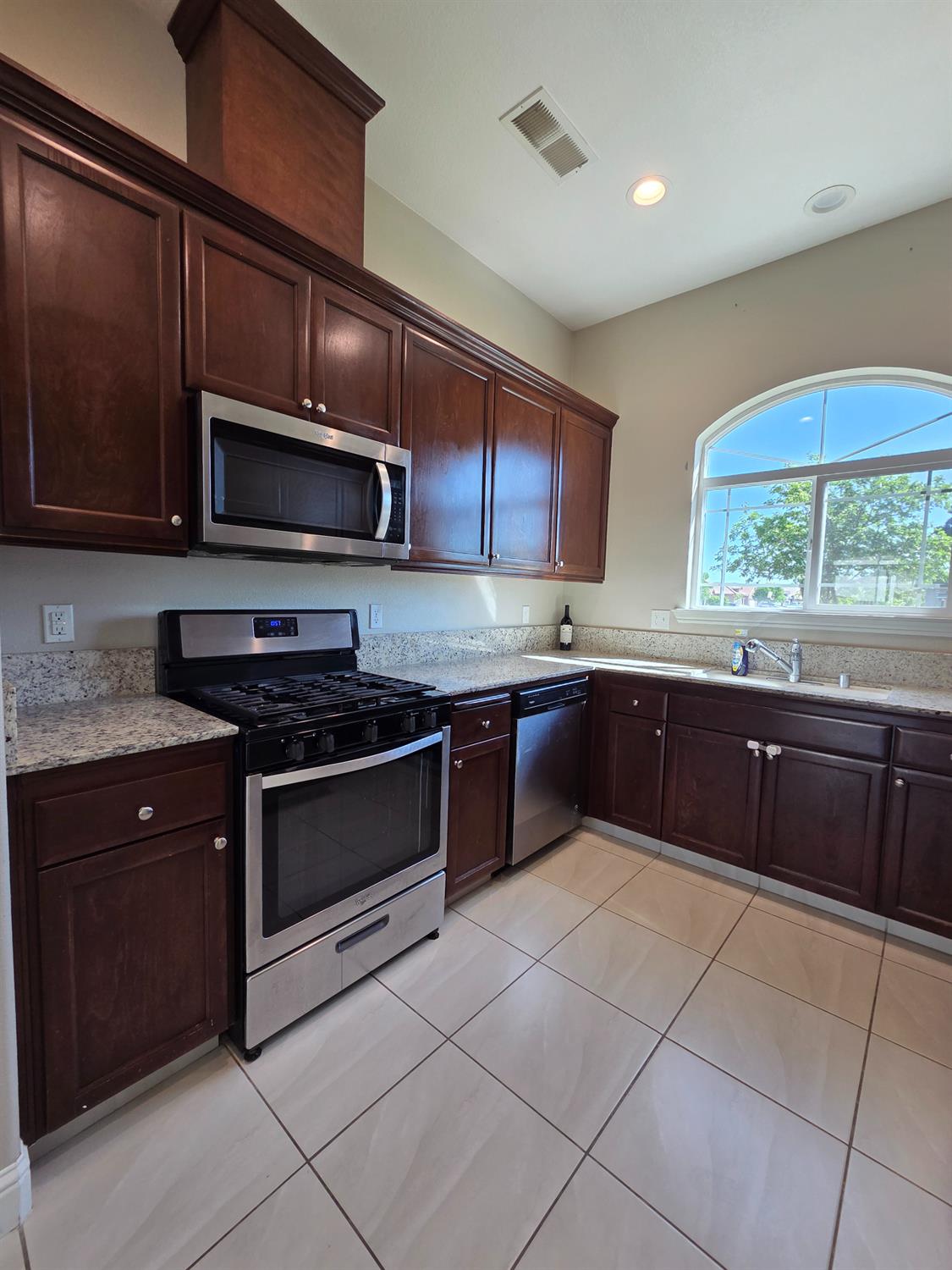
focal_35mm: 13
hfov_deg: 89.9
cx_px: 476
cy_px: 635
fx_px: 477
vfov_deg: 106.2
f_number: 2.2
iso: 100
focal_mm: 2.2
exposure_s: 1/120
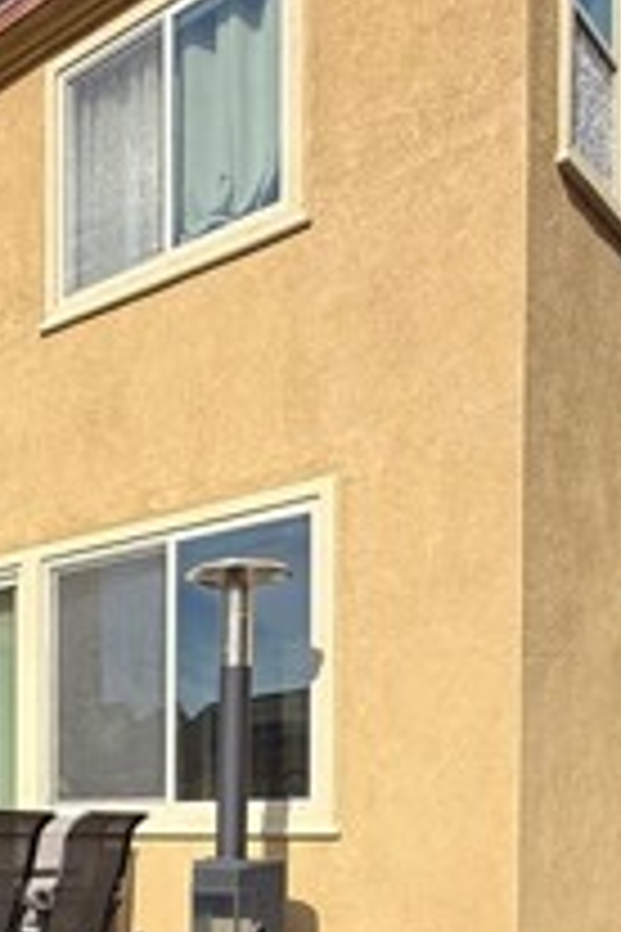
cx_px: -32
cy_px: 846
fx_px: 1164
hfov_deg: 27.7
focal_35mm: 45
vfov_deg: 40.2
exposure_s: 1/2237
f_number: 2.2
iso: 50
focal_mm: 2.22
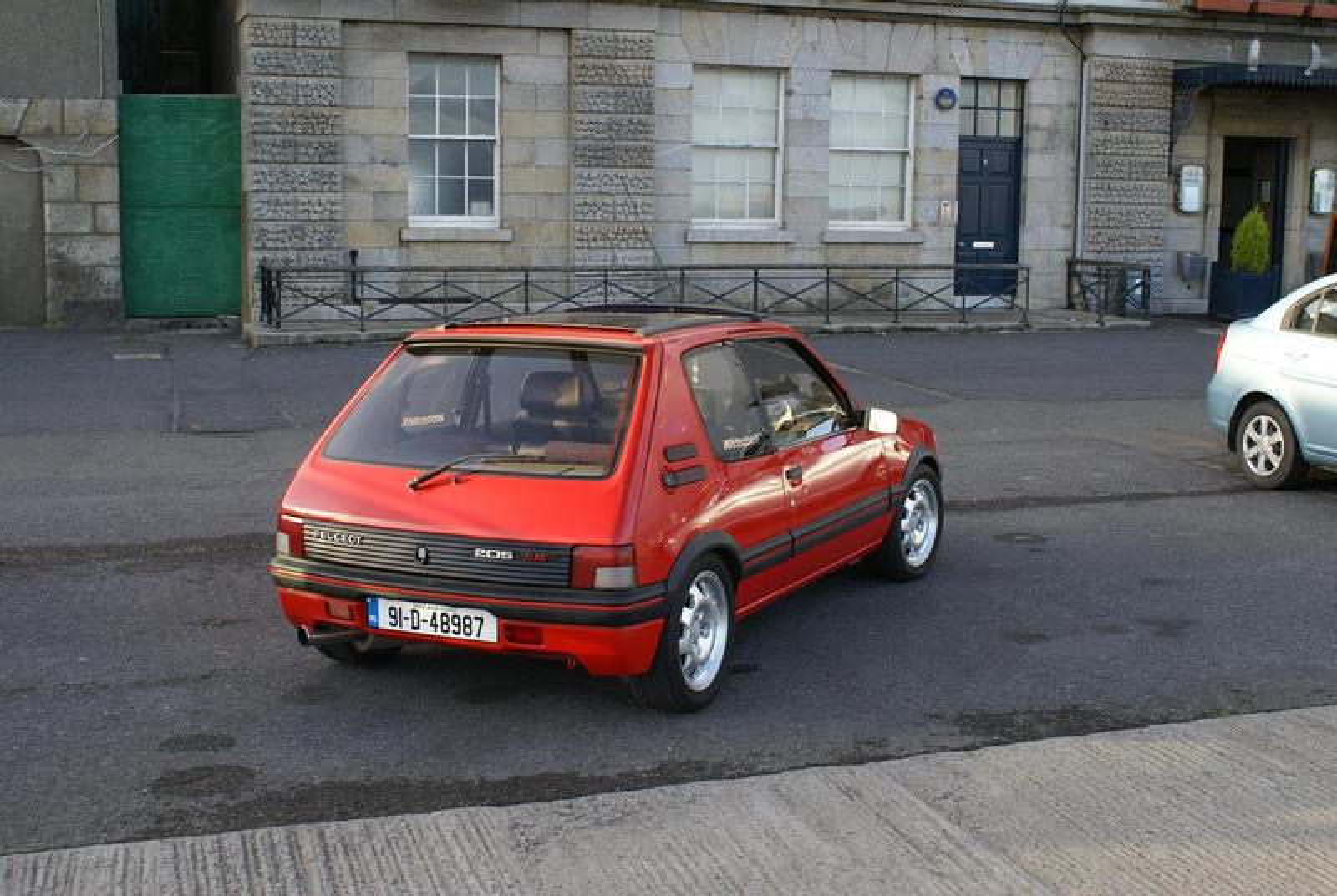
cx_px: 668
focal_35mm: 42
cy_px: 448
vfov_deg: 32.0
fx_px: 1562
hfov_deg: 46.3
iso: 100
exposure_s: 1/80
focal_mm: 28
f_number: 5.6
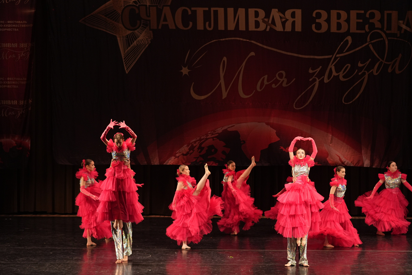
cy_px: 132
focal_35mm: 115
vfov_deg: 11.9
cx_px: 216
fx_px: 1316
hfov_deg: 17.8
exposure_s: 1/400
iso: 2000
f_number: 2.8
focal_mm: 109
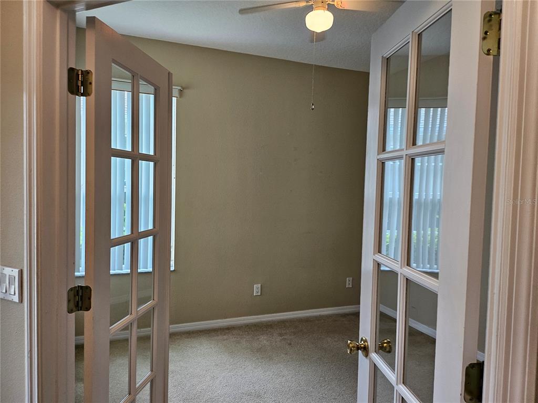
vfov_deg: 56.8
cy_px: 202
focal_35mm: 24
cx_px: 269
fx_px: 373
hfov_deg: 71.6
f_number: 1.8
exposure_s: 1/120
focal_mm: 5
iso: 160
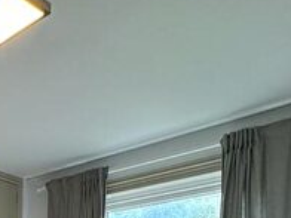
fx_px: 420
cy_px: 320
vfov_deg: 23.7
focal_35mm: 50
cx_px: -91
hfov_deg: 30.1
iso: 160
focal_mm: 2.22
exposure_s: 1/100
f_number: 2.2
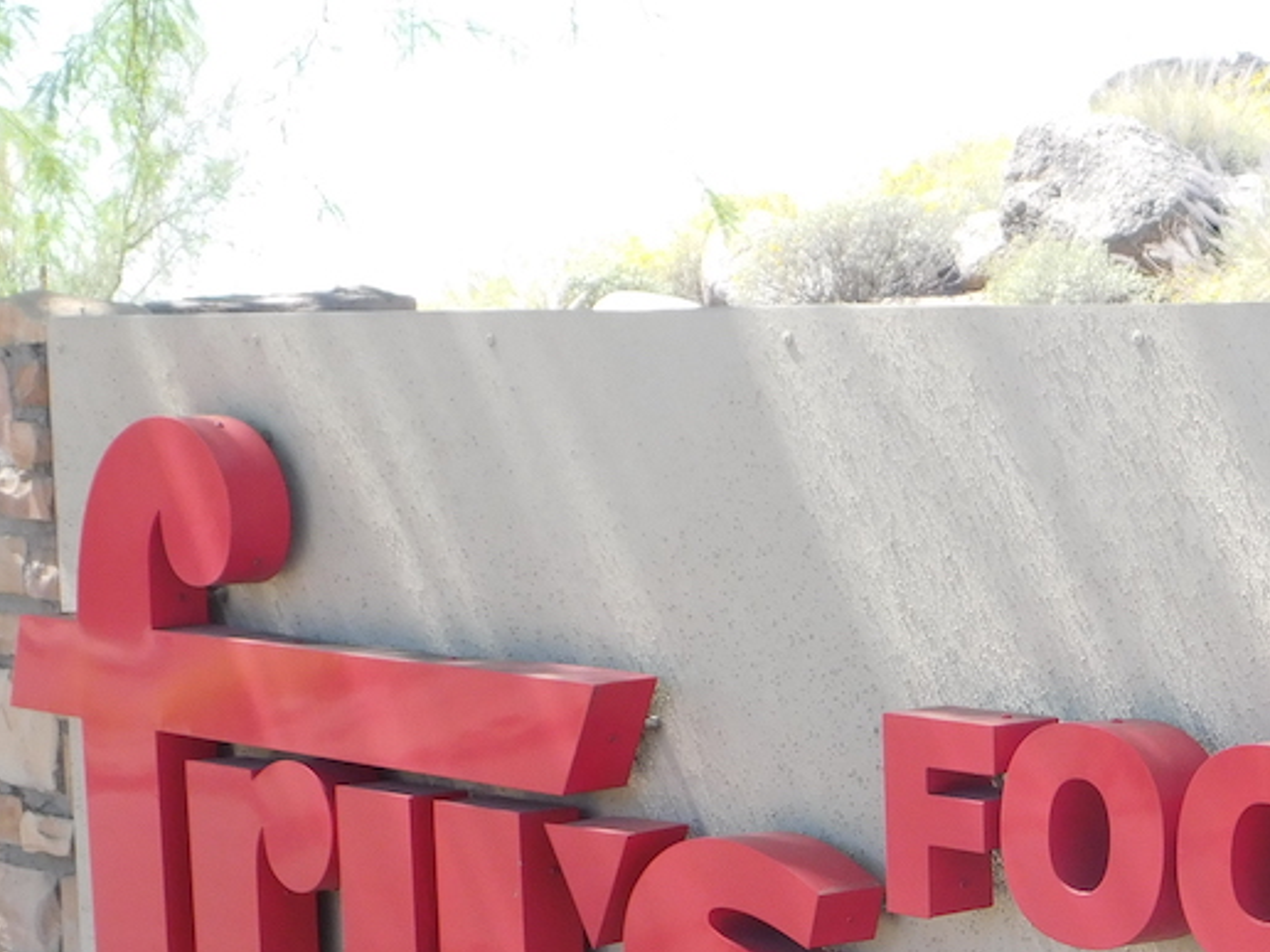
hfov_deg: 20.9
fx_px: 3412
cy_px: 1001
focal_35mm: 93
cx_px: 994
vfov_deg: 15.5
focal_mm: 7.1
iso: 125
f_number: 3.6
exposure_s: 1/320
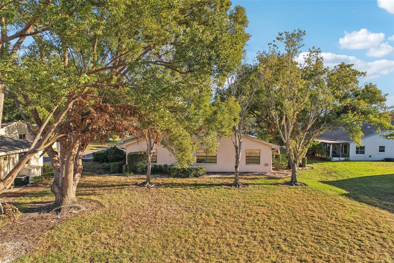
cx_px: 197
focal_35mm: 22
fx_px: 241
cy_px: 132
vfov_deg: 57.2
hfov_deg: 78.6
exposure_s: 1/240
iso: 120
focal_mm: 8.4
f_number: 2.8
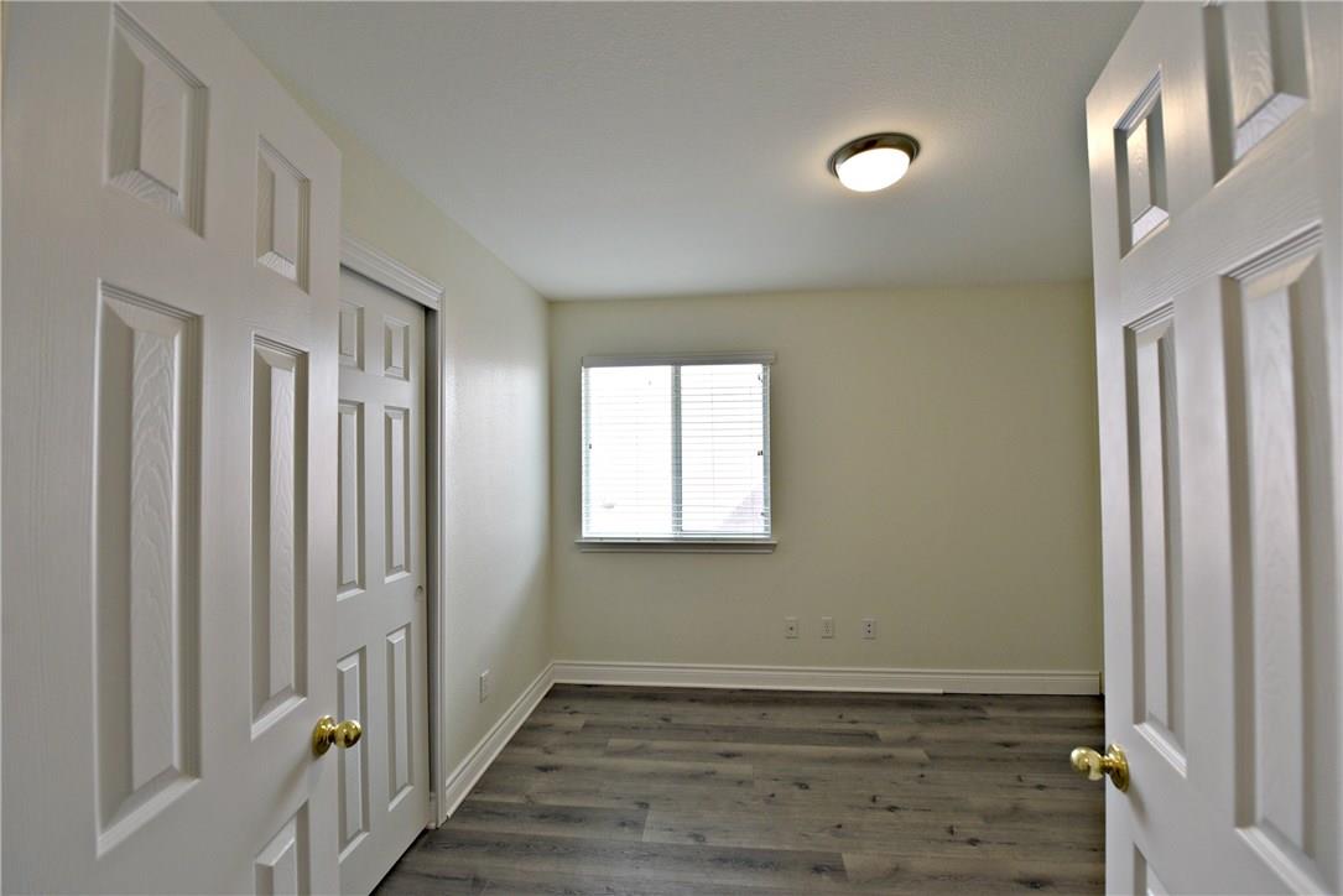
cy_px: 448
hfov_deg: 100.4
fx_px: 560
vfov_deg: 77.4
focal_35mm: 15
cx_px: 672
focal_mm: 15
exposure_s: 1/125
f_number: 5.6
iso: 400
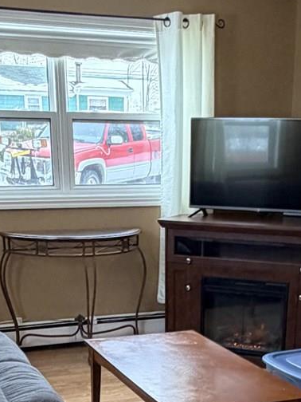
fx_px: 742
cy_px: 439
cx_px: 184
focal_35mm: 64
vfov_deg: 27.7
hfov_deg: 22.9
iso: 160
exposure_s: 1/60
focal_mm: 2.22
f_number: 2.2
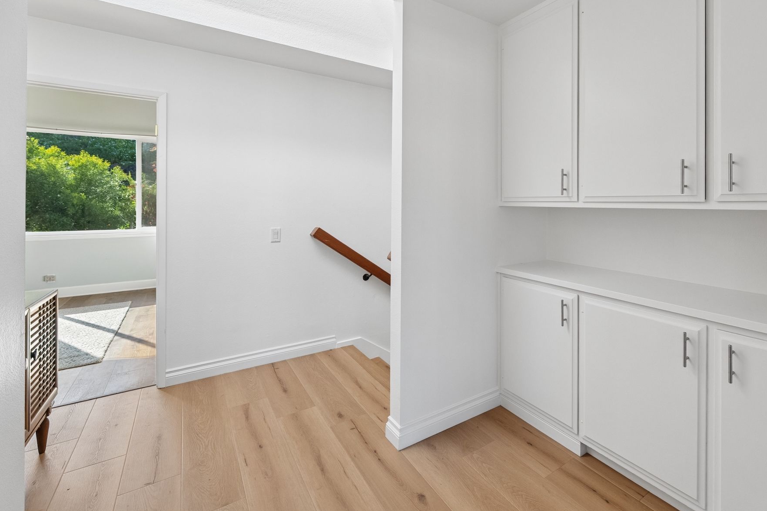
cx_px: 474
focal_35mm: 17
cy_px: 211
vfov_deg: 69.9
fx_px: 362
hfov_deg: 91.6
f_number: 4.5
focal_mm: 12
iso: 800
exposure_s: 1/250
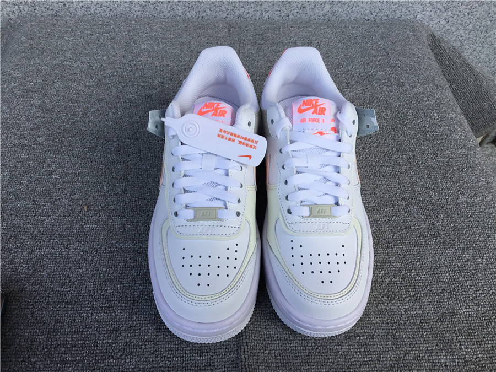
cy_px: 186
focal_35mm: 31
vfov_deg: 45.4
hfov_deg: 58.4
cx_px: 248
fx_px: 444
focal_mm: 3.3
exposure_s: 1/382
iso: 25
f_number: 2.4
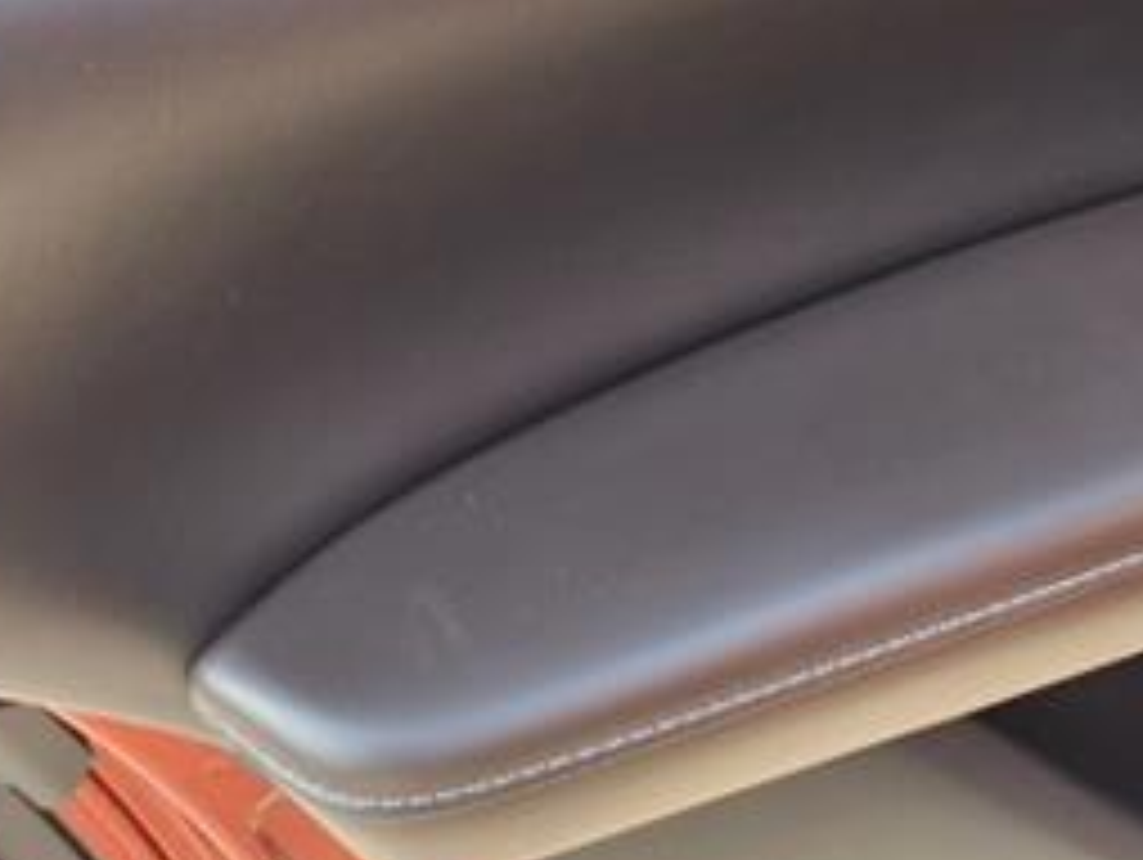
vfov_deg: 20.4
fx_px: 2247
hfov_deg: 28.1
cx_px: 868
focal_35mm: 68
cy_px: -153
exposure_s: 1/120
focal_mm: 3.58
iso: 40
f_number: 1.9
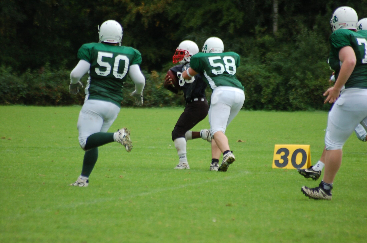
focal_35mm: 450
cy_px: 122
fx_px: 4579
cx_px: 184
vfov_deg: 3.0
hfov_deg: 4.6
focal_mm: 300
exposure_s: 1/500
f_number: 5.6
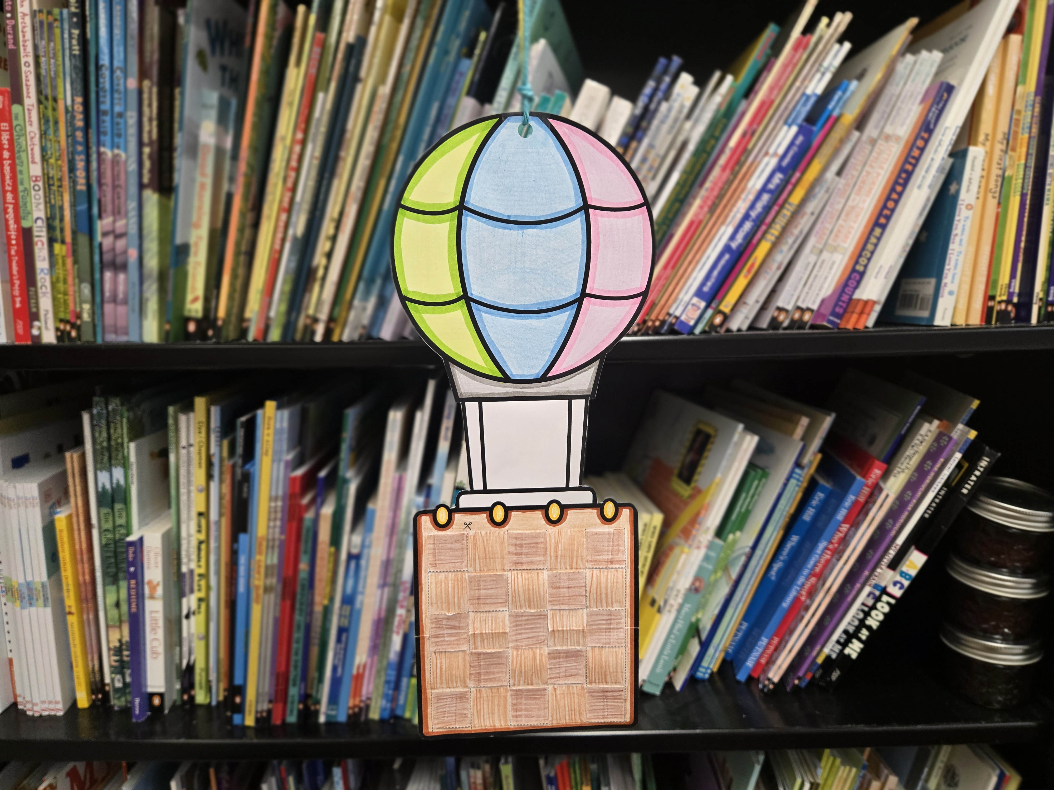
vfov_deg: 58.9
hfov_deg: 73.9
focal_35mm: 23
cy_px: 395
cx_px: 527
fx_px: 700
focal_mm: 5.4
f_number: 1.8
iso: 400
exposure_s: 1/120
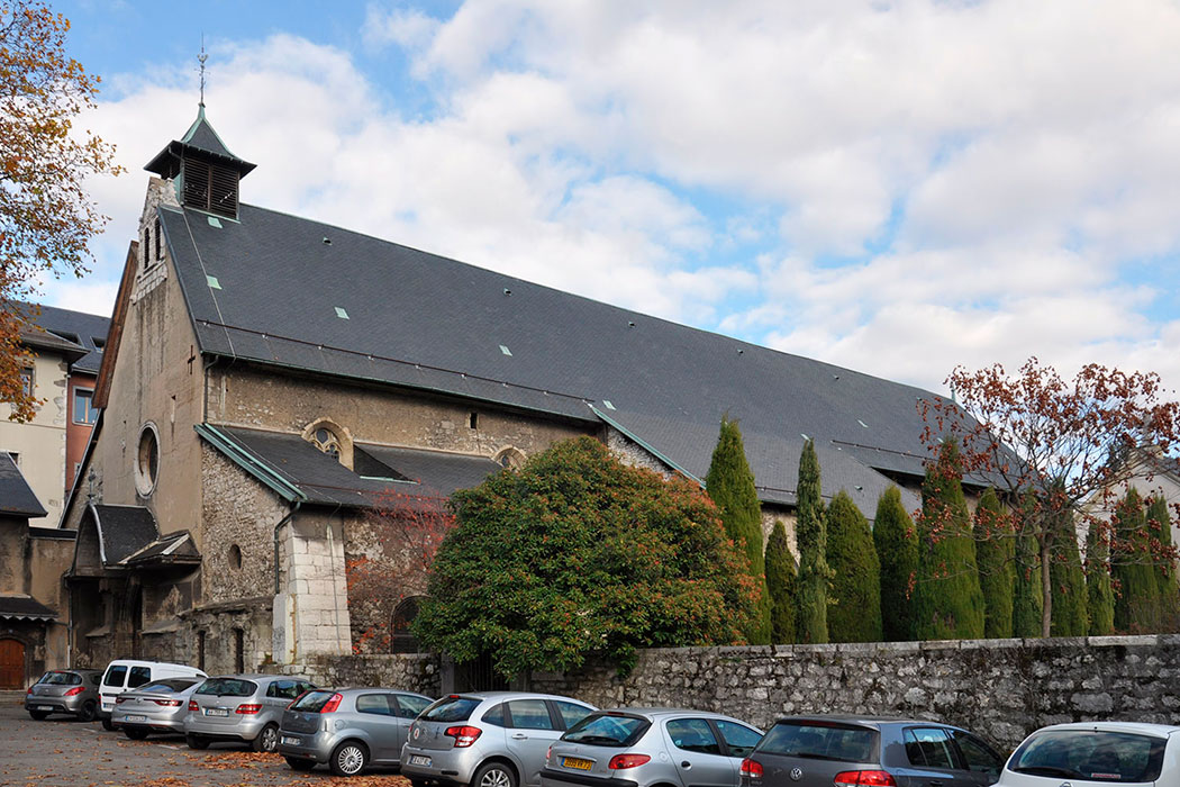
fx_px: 1032
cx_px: 590
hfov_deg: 59.5
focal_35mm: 32
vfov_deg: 41.7
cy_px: 394
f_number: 10
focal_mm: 21
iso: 200
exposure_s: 1/100
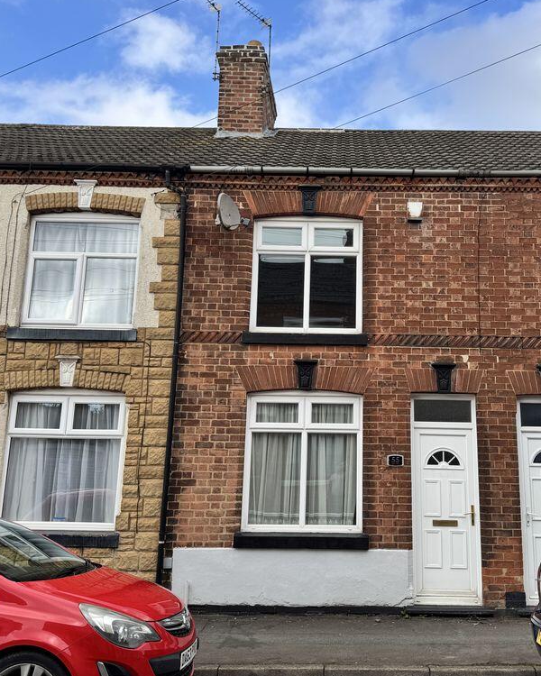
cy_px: 335
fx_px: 640
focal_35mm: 32
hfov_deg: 45.4
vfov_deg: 55.7
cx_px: 339
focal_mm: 6.76
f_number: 1.78
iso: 80
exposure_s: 1/1524
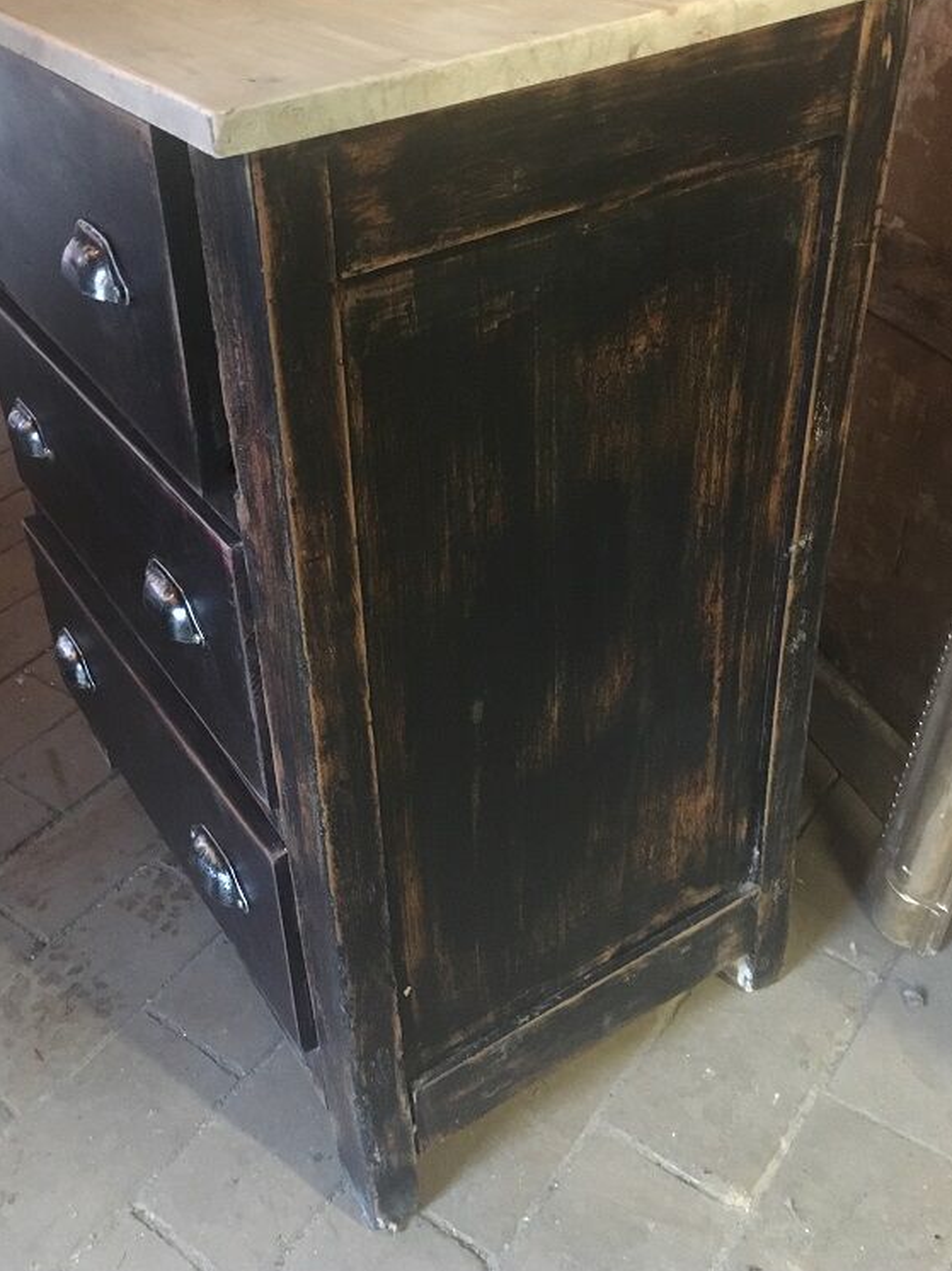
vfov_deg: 52.5
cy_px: 554
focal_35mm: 35
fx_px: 1284
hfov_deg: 40.5
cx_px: 381
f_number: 2.2
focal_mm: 4.15
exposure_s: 1/17
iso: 500
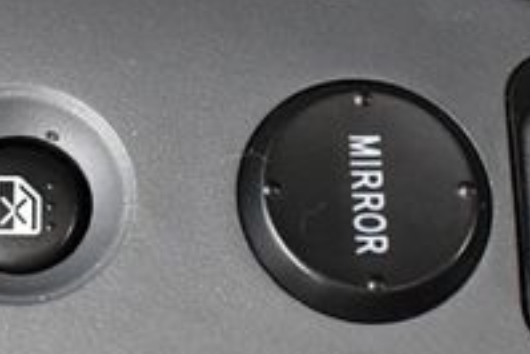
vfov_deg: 11.8
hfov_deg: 17.3
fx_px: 1709
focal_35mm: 116
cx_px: 11
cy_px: 197
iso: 3200
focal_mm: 18
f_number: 3.5
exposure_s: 1/125
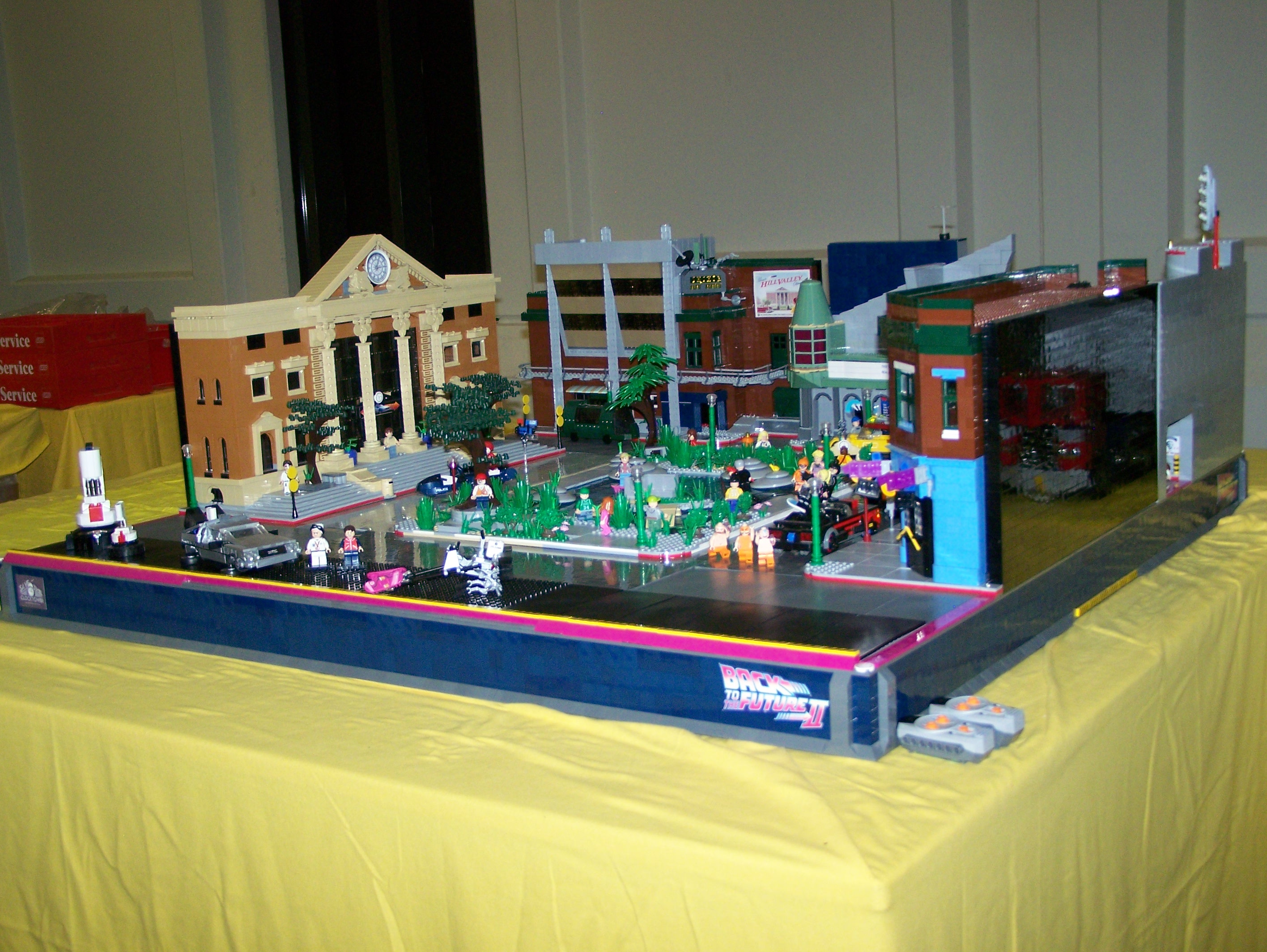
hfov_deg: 39.6
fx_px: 1758
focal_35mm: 48
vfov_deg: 30.3
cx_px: 634
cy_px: 476
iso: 160
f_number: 3
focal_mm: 8
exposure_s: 1/60
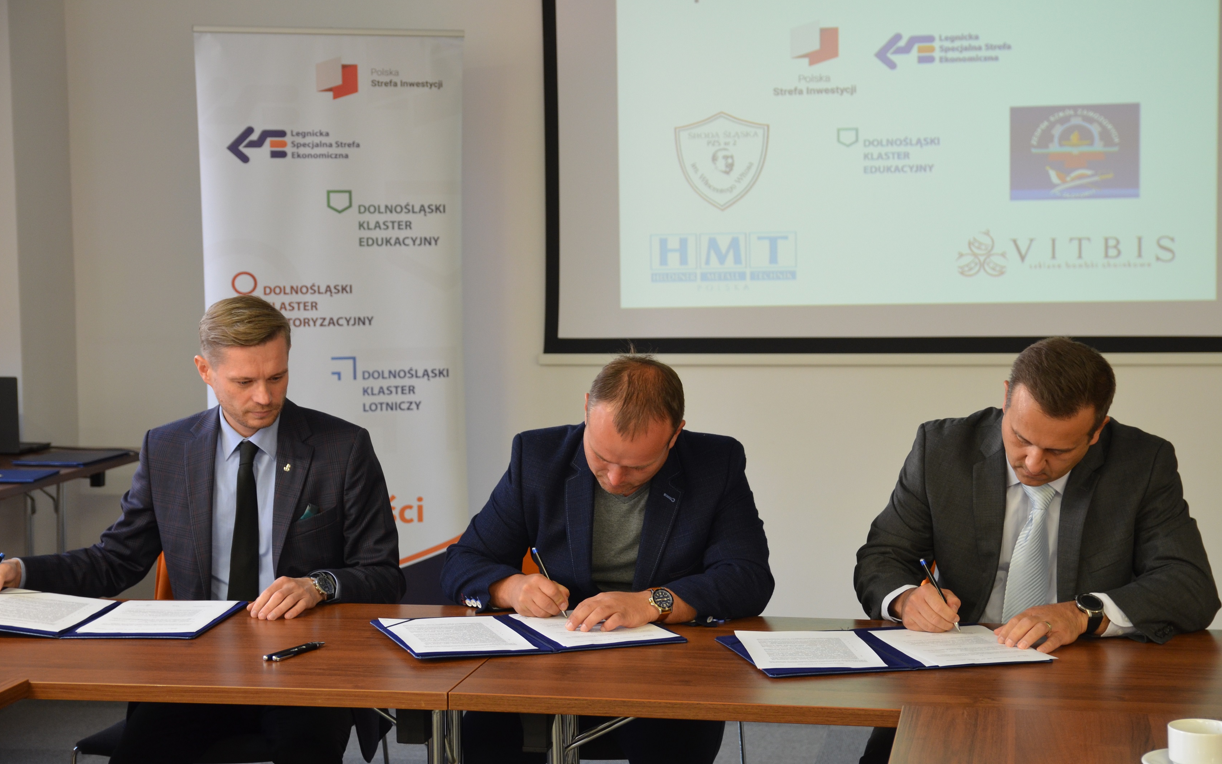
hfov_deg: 33.0
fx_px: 2065
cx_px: 619
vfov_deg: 21.0
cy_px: 365
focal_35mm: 62
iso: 640
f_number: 4
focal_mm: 40
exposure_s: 1/60
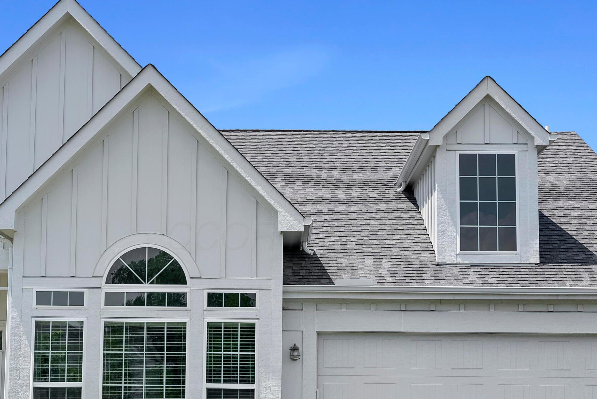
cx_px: 266
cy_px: 235
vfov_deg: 16.7
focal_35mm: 82
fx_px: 1360
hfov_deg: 24.7
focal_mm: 49
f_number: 9
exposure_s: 1/320
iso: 250
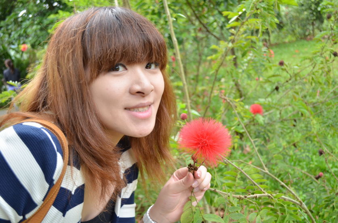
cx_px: 169
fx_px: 337
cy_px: 112
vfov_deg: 36.7
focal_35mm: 36
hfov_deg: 53.2
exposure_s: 1/50
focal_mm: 24
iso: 200
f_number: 4
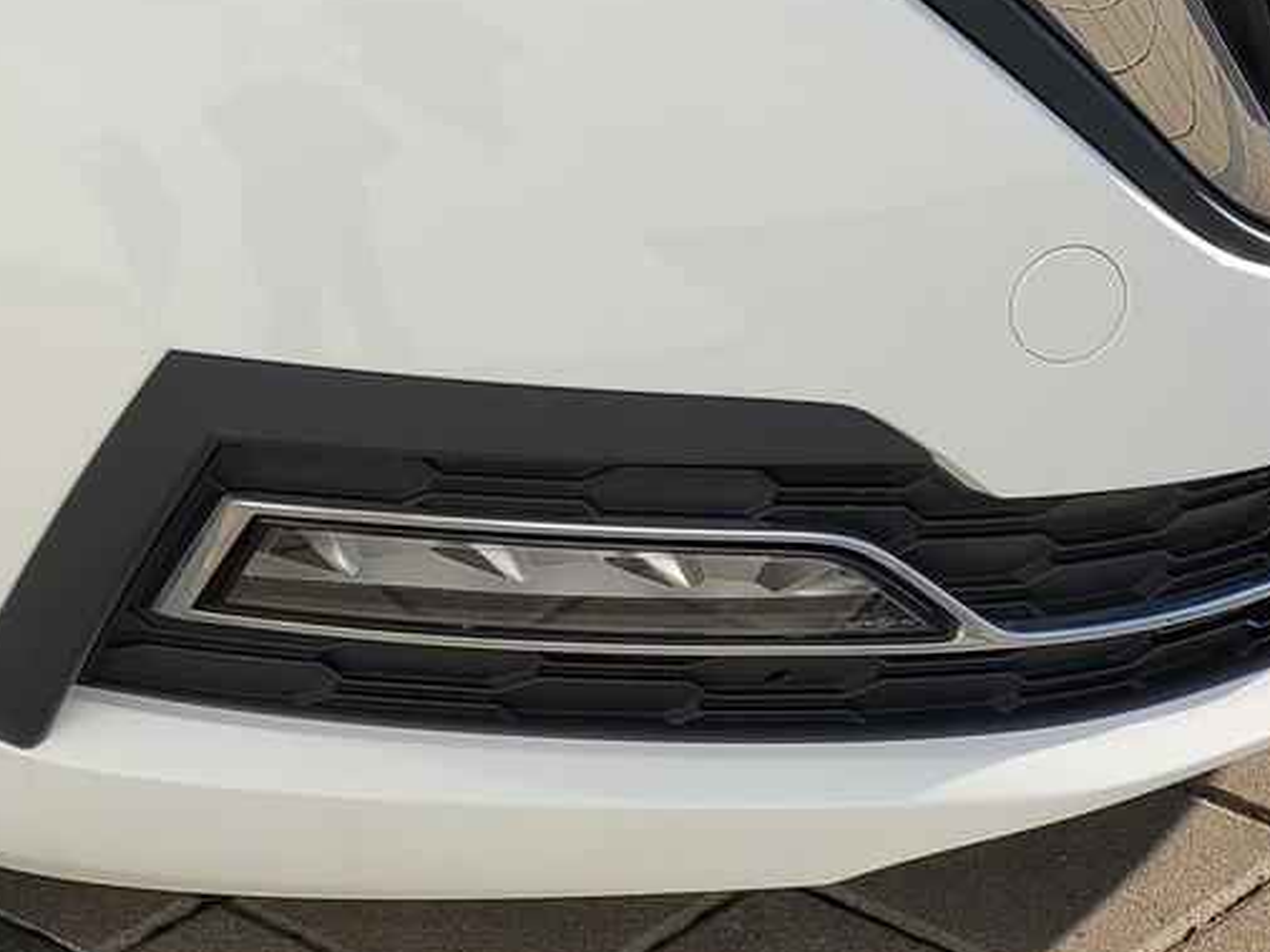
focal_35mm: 154
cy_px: 186
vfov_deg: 9.6
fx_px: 5651
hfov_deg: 12.8
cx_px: 342
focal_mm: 7.12
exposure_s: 1/794
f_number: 2.4
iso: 25
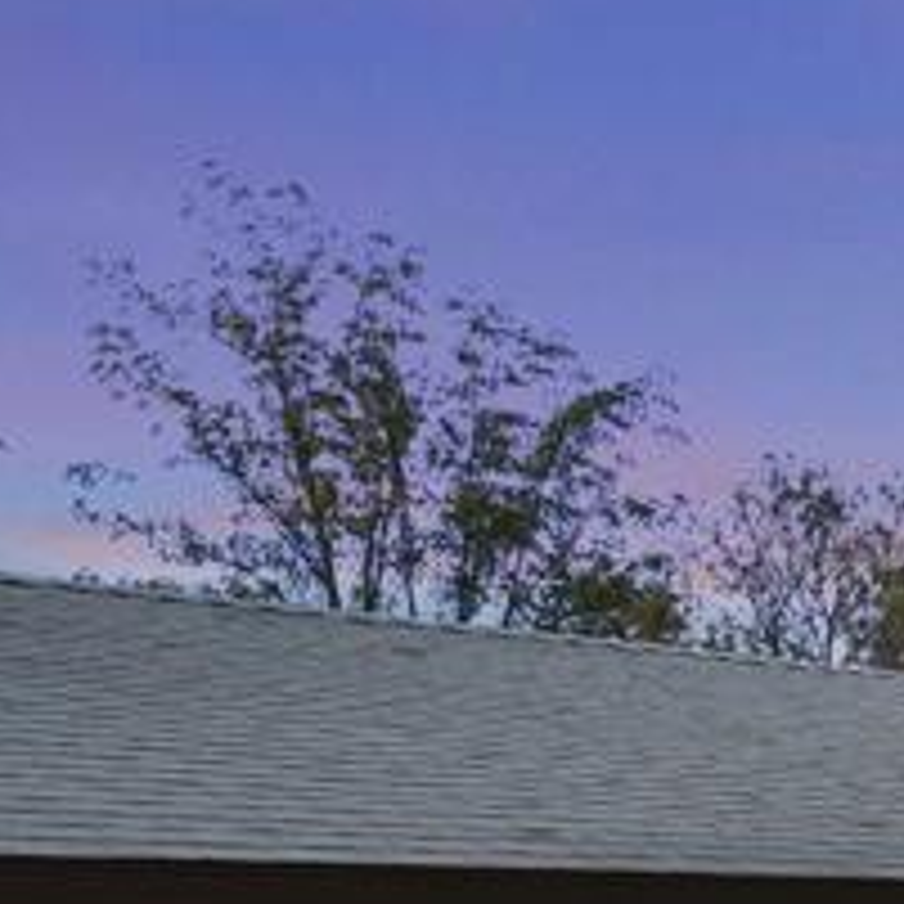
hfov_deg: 21.3
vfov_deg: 23.8
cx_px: 1435
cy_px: 1131
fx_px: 1920
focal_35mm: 65
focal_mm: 10
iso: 250
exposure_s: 1/800
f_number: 9
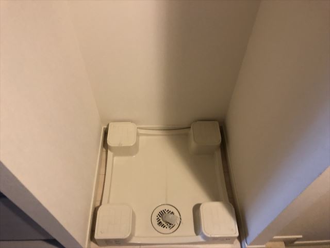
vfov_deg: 49.7
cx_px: 165
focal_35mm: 28
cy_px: 124
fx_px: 267
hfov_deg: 63.4
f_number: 1.8
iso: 100
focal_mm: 3.99
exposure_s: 1/17
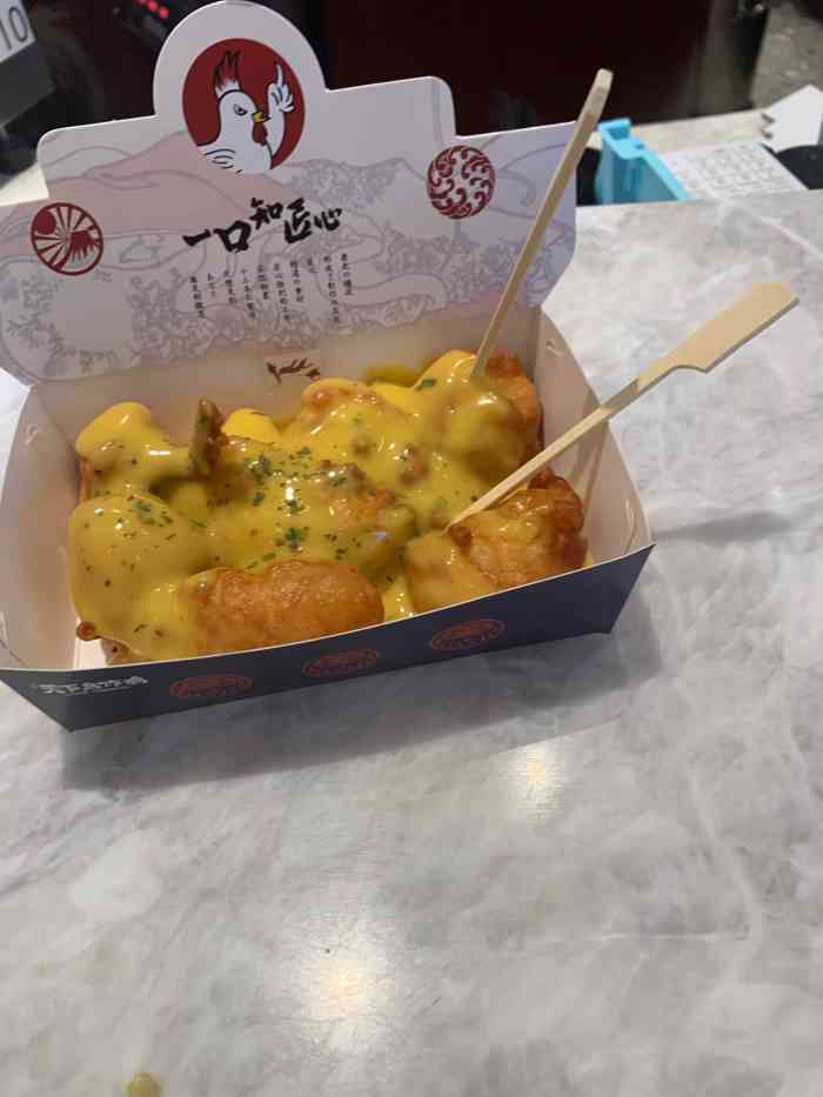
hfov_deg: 53.1
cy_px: 548
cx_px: 412
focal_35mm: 26
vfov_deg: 67.3
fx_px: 824
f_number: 1.8
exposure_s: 1/100
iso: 80
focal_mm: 4.25
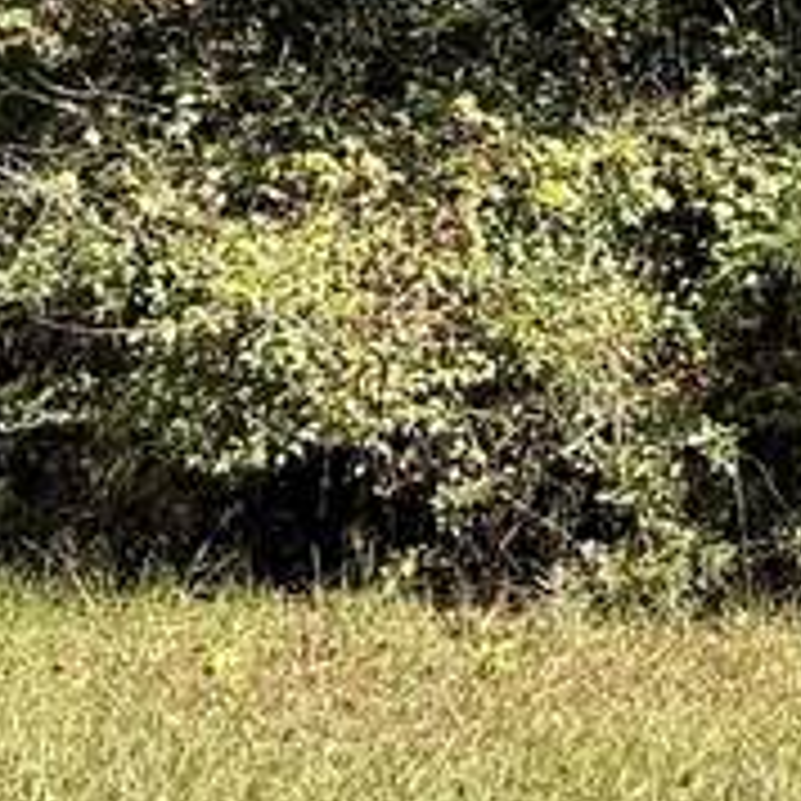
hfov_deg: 18.8
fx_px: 2330
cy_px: -261
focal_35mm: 89
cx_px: 850
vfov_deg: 18.1
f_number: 2.2
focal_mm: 2.22
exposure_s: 1/306
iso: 50
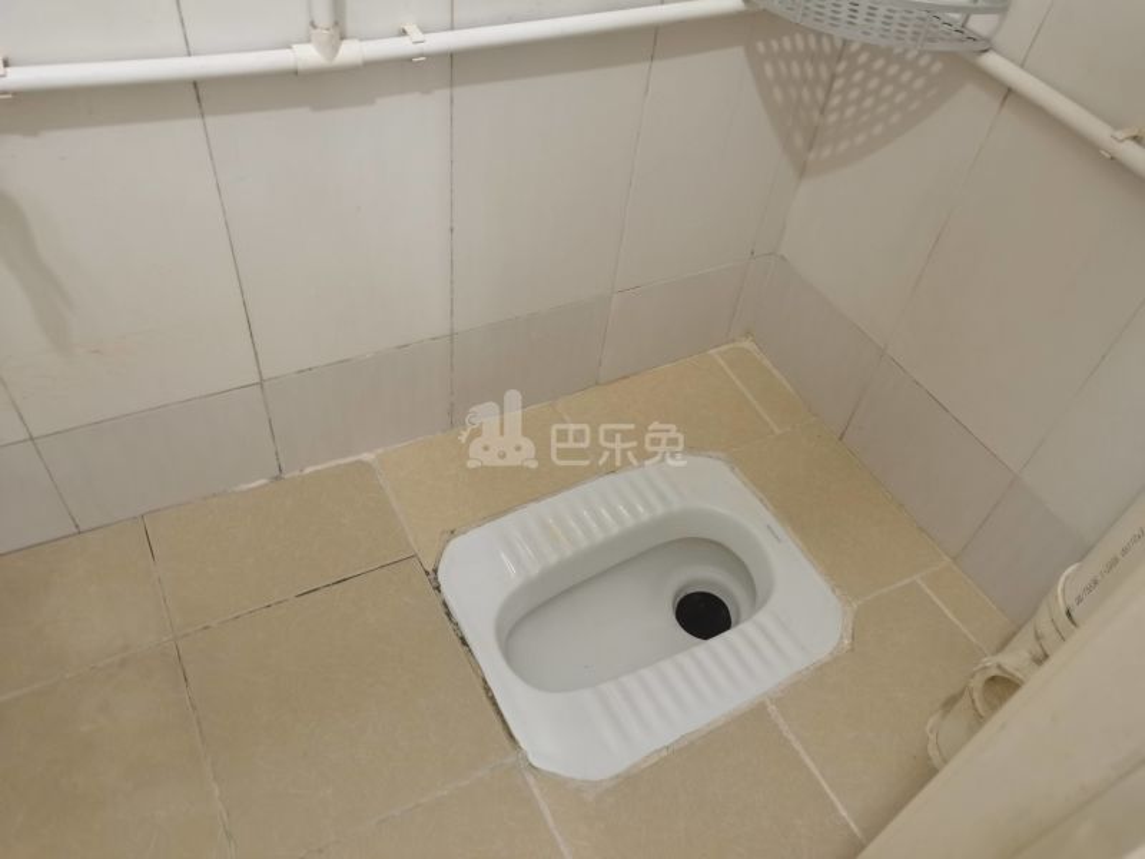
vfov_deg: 51.4
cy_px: 430
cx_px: 572
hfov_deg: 65.3
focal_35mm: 27
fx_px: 893
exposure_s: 1/32.3
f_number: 1.9
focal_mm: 5.58
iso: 640
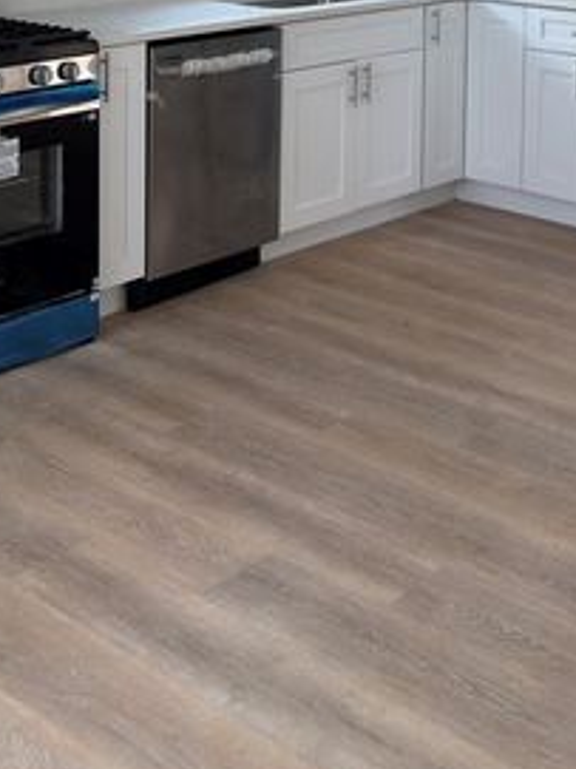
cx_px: 346
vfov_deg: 29.7
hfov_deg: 24.8
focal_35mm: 59
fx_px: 1310
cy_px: -58
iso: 80
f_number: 1.78
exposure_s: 1/120
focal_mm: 6.76
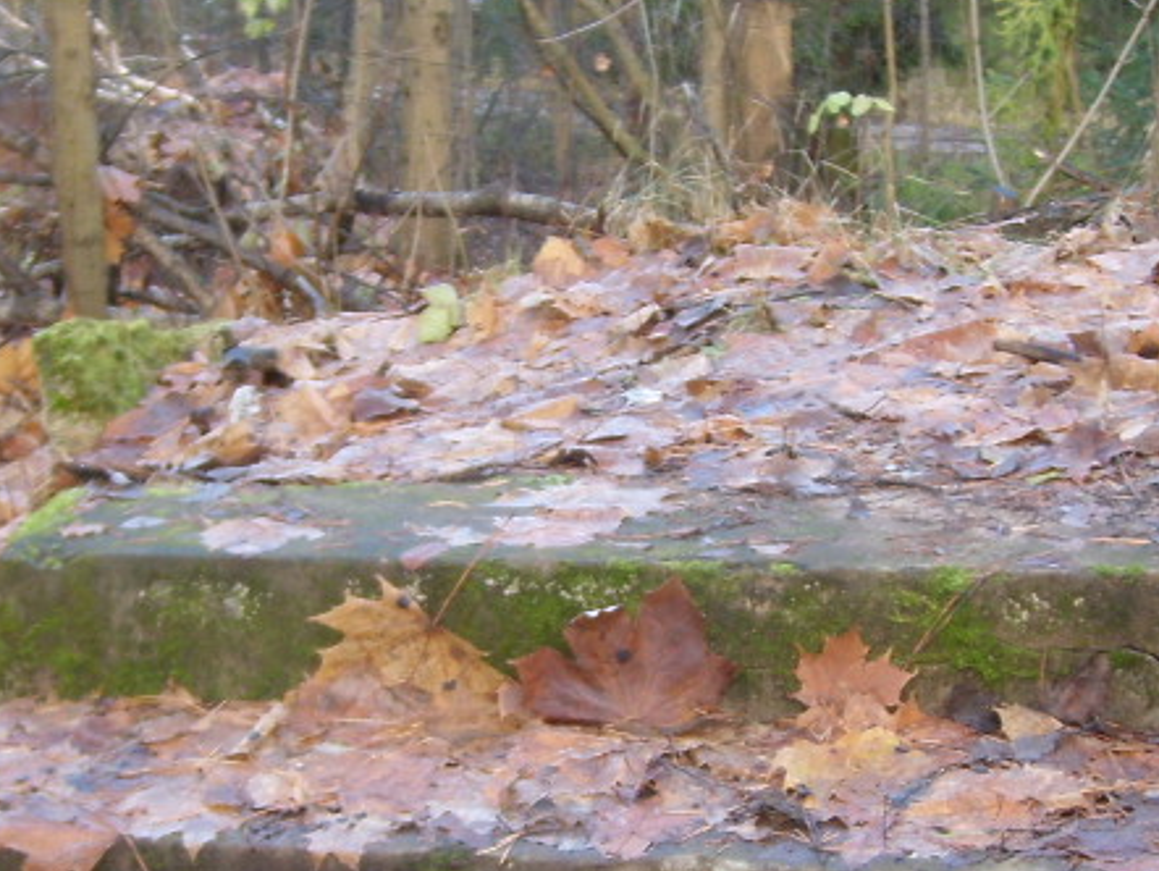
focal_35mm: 81
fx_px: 2713
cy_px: 569
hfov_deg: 24.1
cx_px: 577
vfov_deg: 18.2
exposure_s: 1/30
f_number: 2.8
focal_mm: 5.8
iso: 50
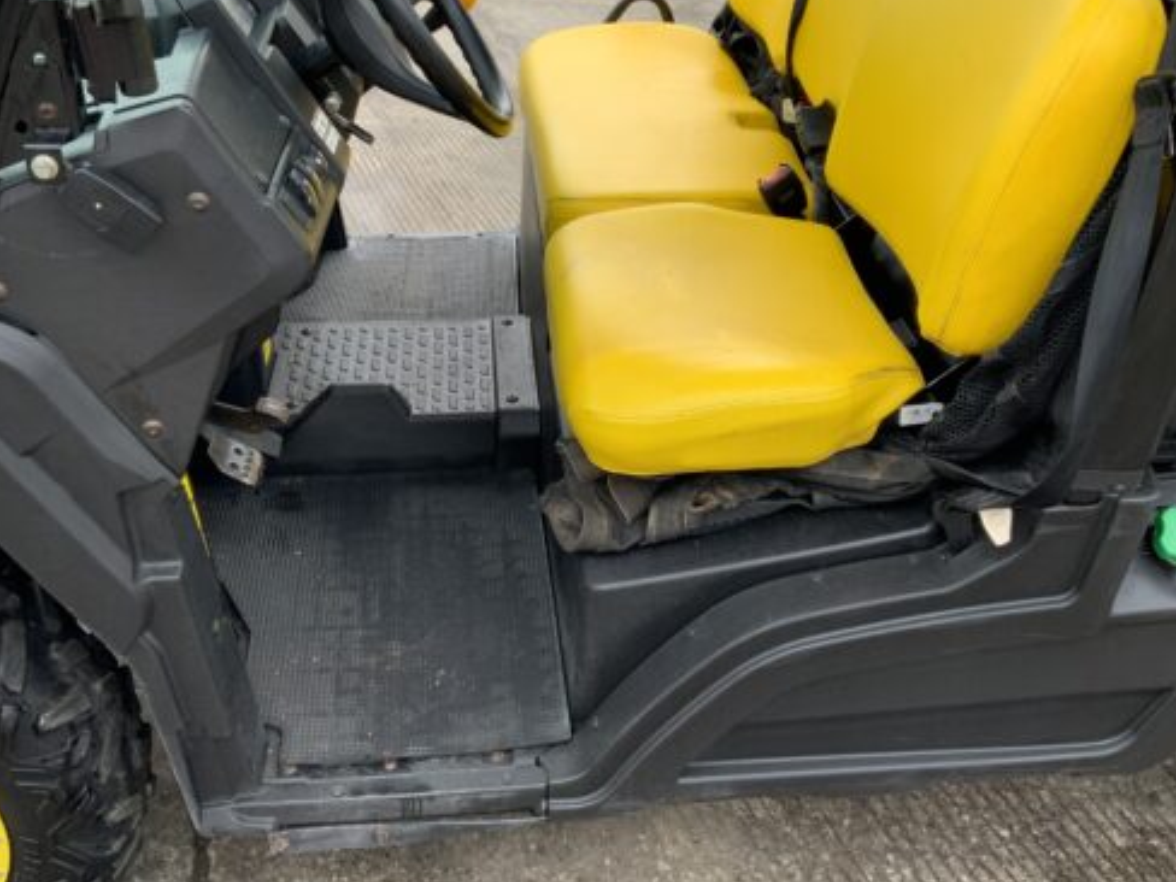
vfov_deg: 37.6
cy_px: 347
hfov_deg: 49.0
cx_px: 598
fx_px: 1291
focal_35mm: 38
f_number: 1.8
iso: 25
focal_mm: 3
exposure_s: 1/122
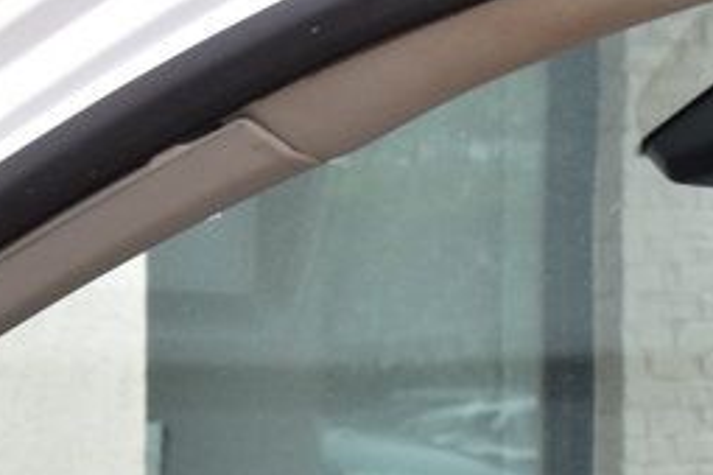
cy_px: 880
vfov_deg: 5.9
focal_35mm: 229
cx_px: -467
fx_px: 4535
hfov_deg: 8.7
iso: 400
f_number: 10
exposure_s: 1/200
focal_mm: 38
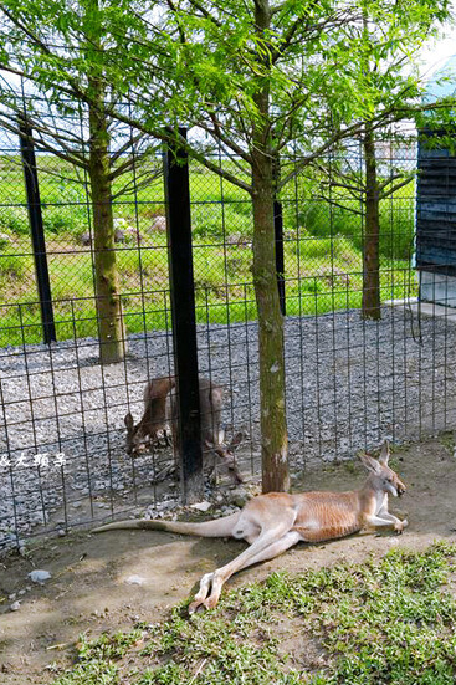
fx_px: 703
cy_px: 347
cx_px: 370
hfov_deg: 34.7
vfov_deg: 51.9
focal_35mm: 37
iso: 320
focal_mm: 24
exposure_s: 1/320
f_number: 8
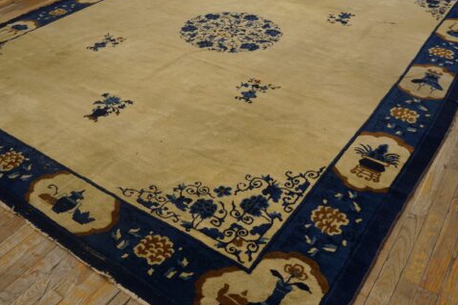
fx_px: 432
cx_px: 210
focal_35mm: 34
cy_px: 135
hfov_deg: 55.7
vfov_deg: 38.8
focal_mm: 18
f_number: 4
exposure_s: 1/60
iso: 500
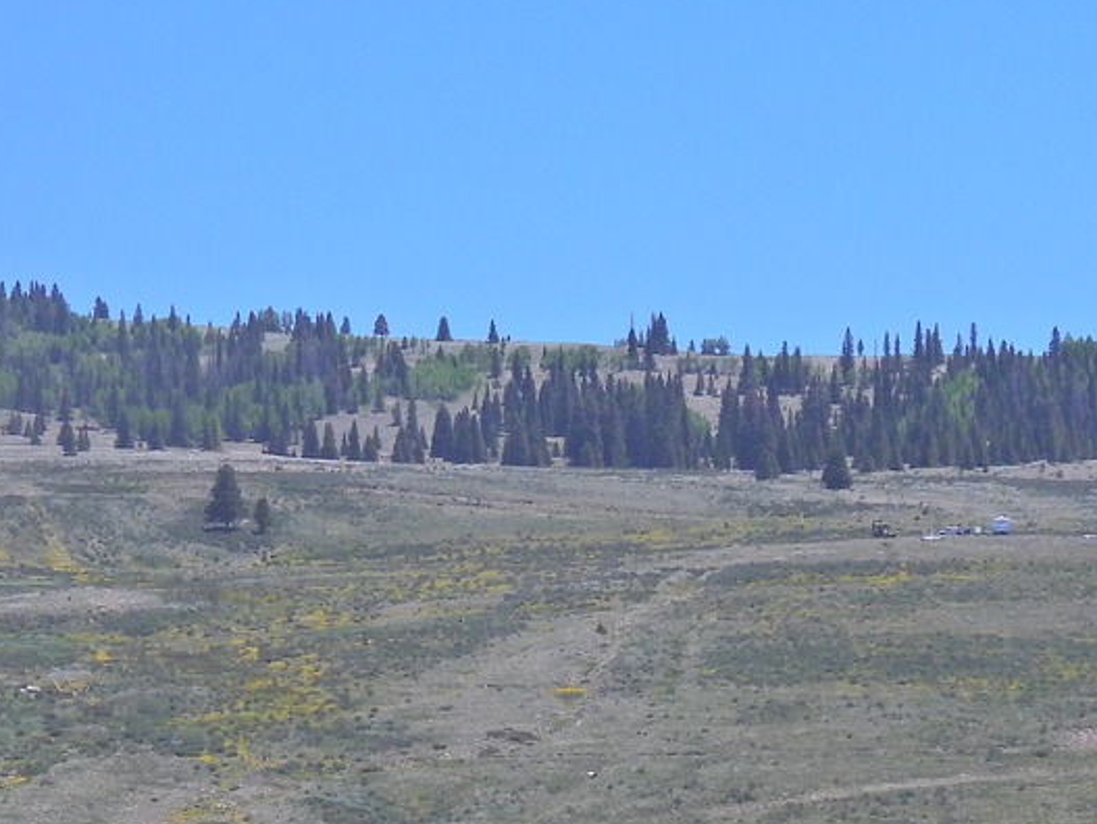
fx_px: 5772
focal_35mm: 182
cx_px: 487
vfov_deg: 8.1
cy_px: 755
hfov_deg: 10.9
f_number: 3.5
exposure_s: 1/1250
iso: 100
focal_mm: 13.4
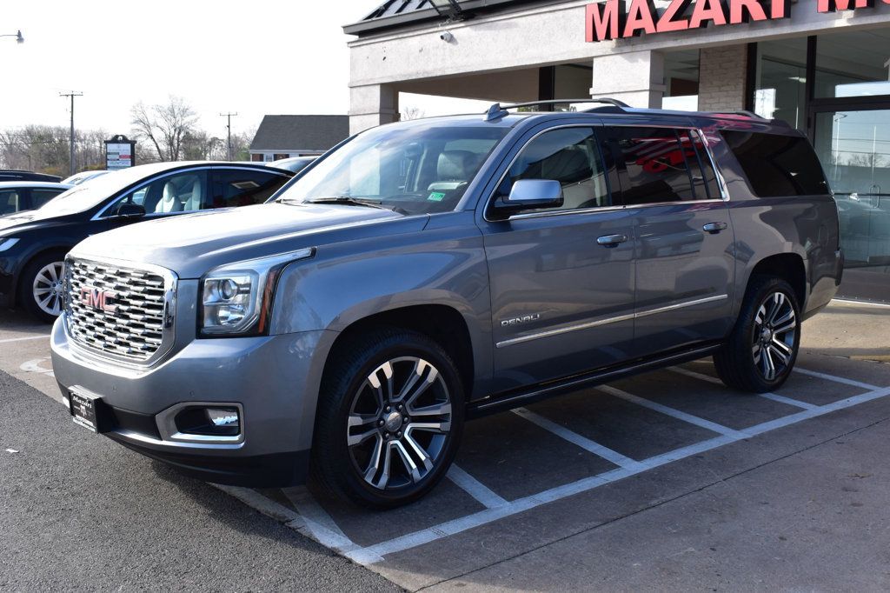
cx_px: 445
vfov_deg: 35.5
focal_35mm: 38
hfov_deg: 51.3
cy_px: 296
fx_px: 927
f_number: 10
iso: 400
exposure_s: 1/250
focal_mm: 25
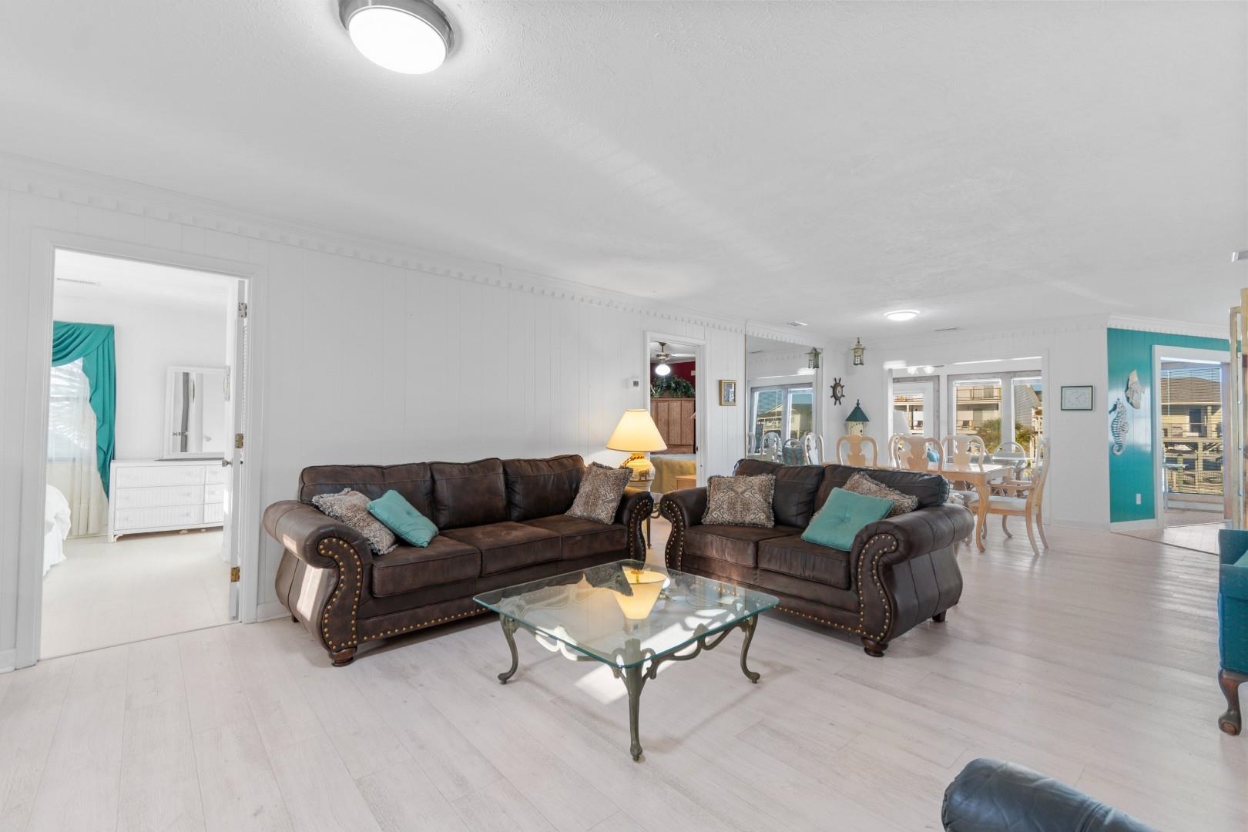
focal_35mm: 15
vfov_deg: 77.3
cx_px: 624
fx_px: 520
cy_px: 416
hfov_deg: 100.4
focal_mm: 10
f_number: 4.5
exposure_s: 1/4
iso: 100
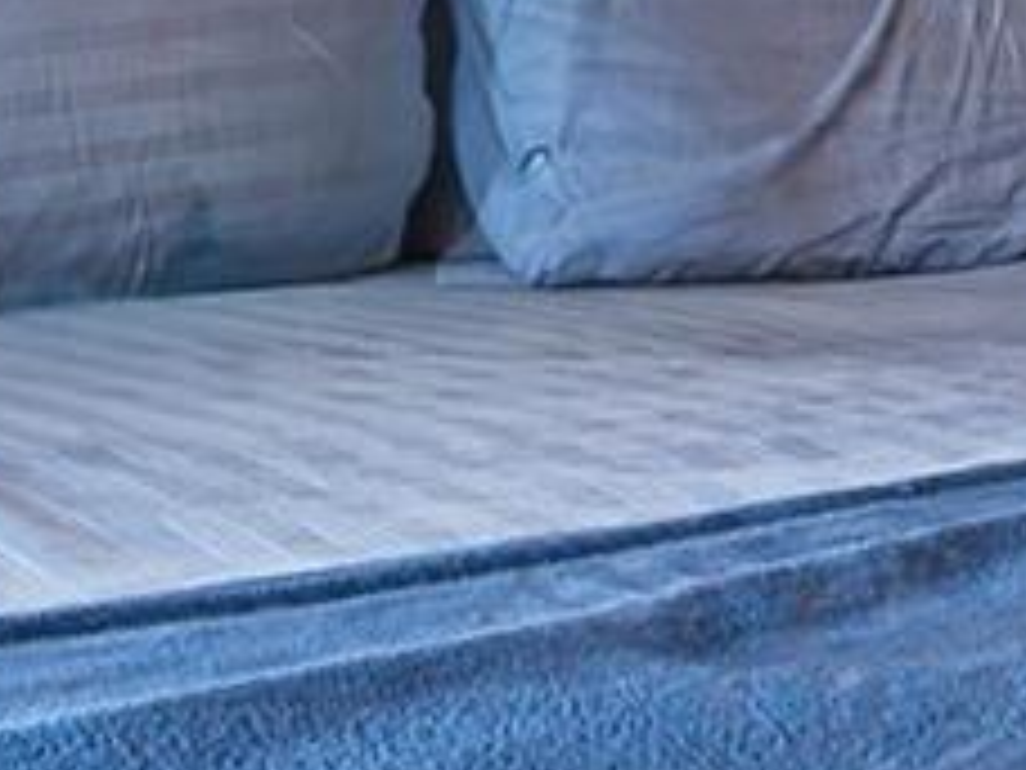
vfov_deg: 14.4
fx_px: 2994
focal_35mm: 101
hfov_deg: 14.7
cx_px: 2236
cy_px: -32
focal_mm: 10
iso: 100
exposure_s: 1.6
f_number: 7.1
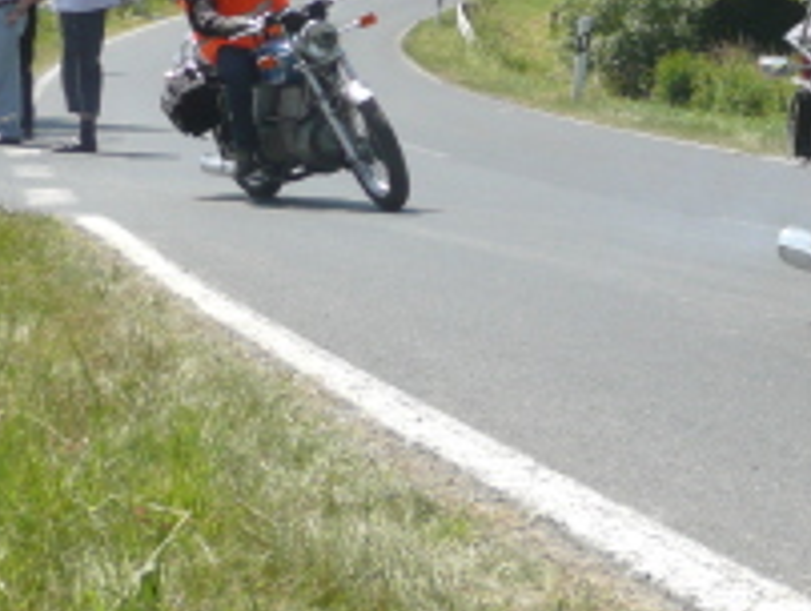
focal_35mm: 136
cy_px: 78
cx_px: 952
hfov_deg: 14.1
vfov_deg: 10.9
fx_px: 3190
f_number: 4.2
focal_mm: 8.2
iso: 100
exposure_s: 1/640
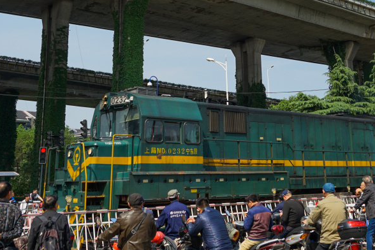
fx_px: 510
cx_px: 228
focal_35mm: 49
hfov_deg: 40.1
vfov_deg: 27.0
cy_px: 50
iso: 100
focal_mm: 24
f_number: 6.3
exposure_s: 1/640
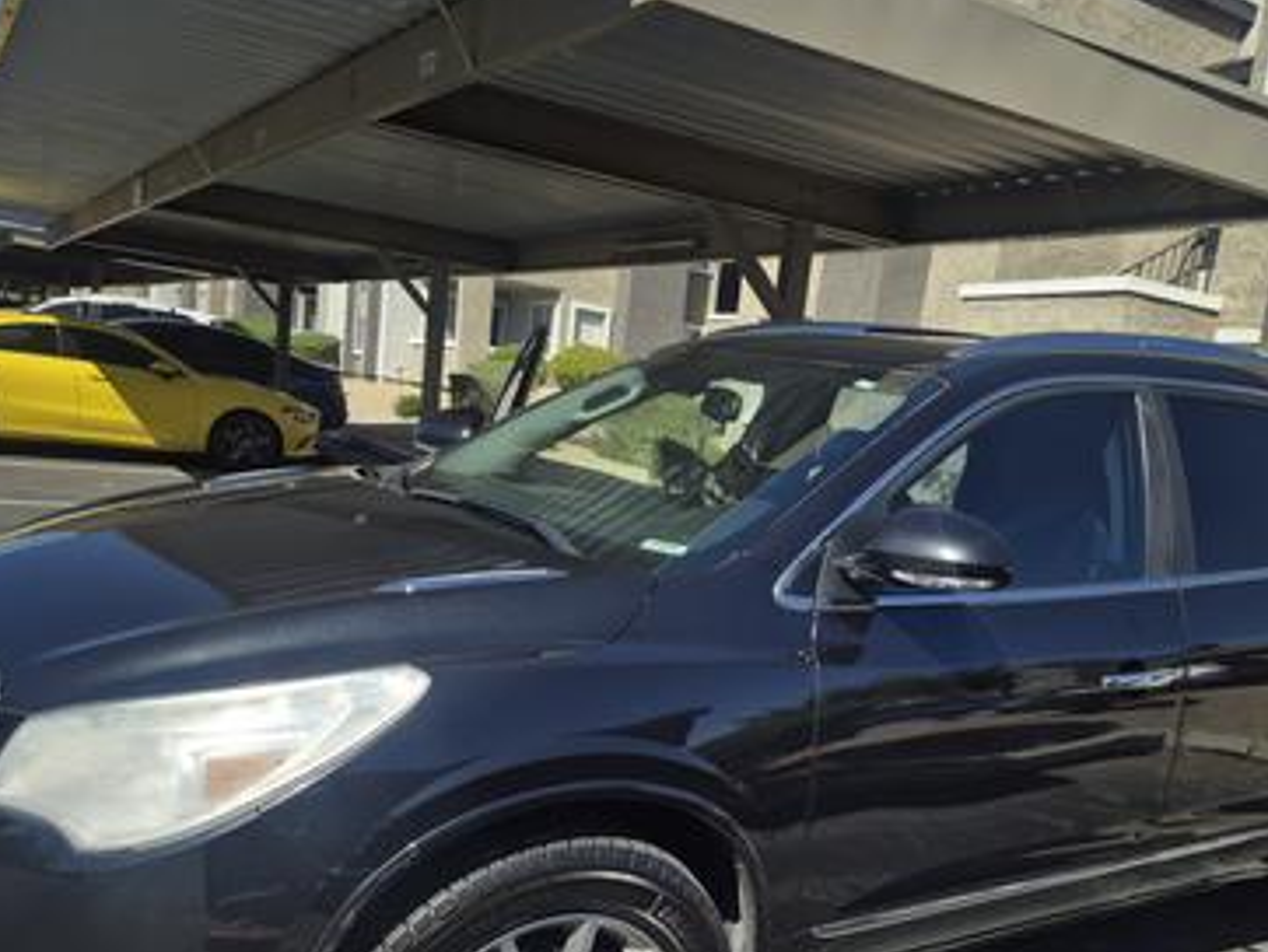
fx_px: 1173
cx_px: 757
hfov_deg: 56.4
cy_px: 634
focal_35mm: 32
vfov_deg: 43.6
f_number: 1.8
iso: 25
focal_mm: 5.4
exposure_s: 1/1464
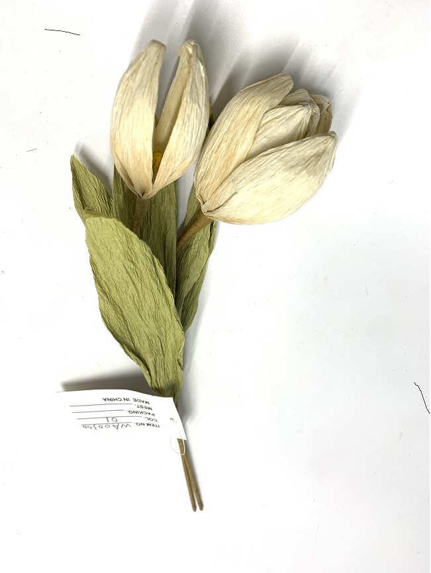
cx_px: 216
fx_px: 431
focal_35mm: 26
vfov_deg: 67.3
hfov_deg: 53.1
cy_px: 286
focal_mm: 4.25
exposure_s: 1/121
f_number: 1.8
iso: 50
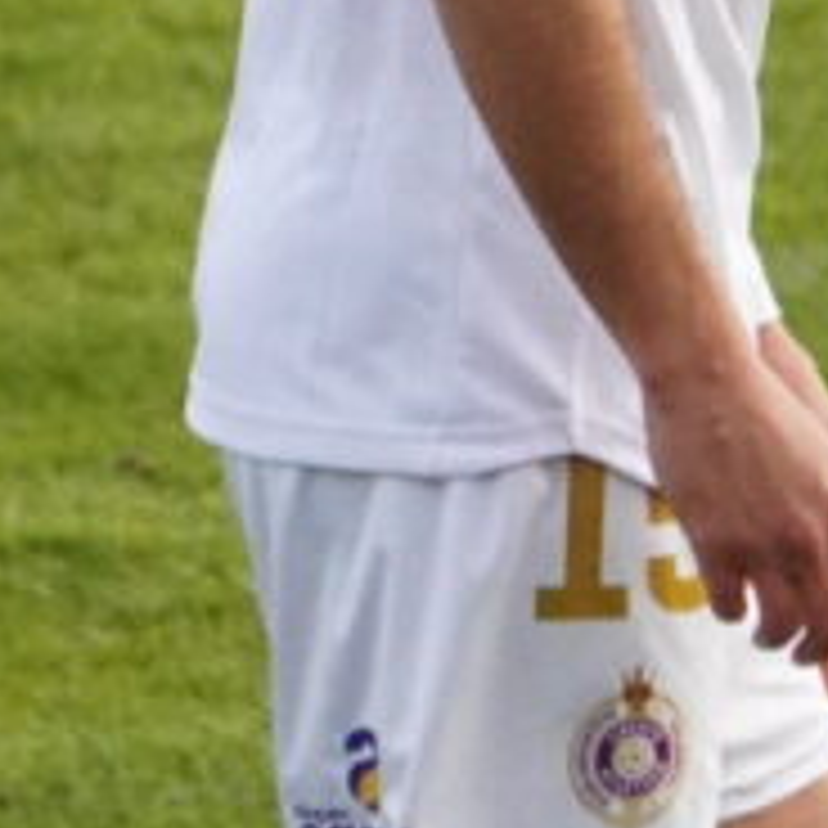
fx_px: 40322
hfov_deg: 1.2
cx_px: 603
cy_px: -326
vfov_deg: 1.2
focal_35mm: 1490
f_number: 7.1
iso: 6400
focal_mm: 210
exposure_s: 1/2500
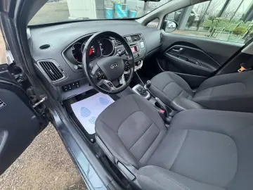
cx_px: 126
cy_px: 95
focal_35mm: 14
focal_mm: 2.22
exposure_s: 1/60
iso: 1250
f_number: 2.2
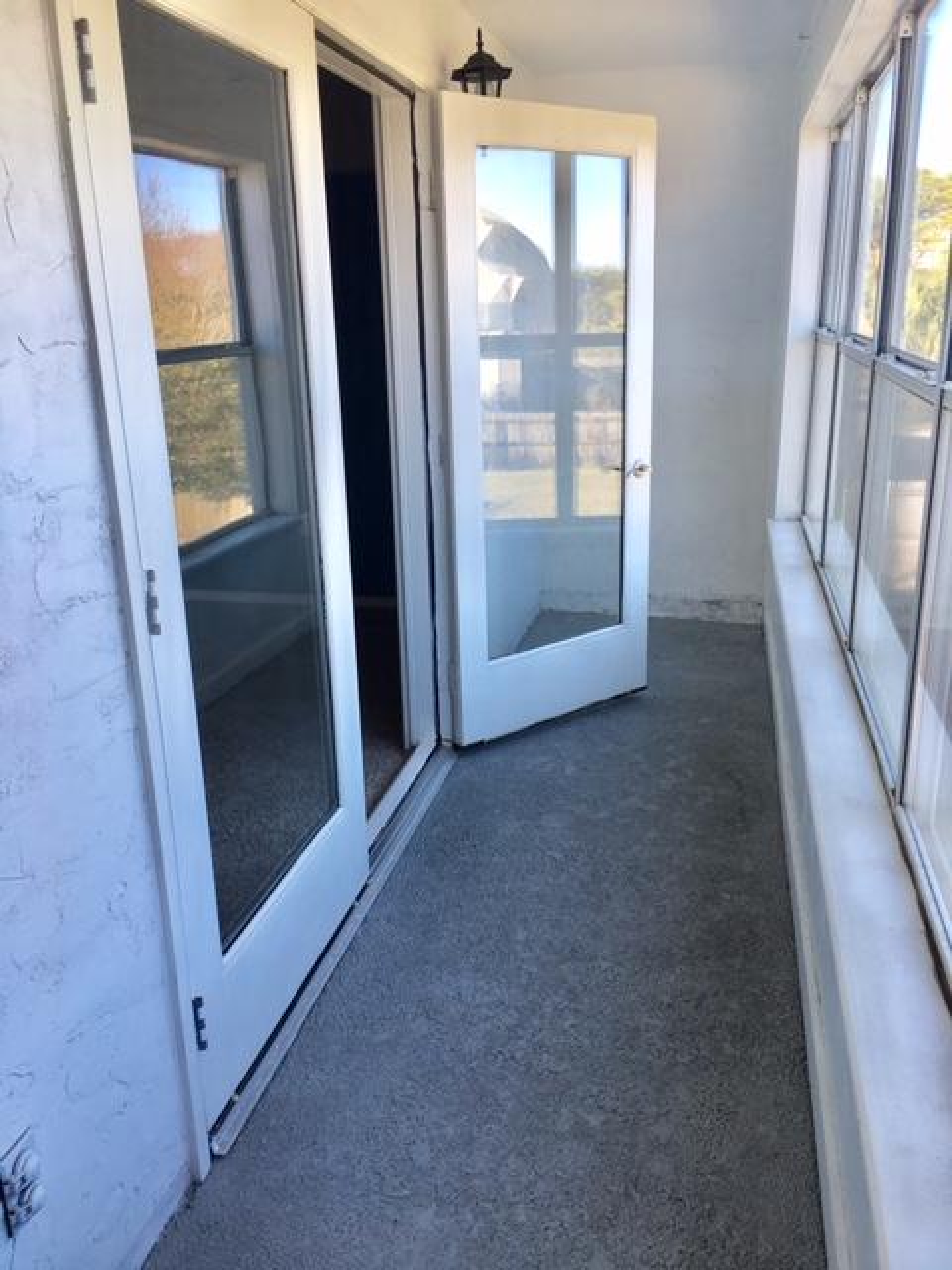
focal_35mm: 29
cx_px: 476
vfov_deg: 61.7
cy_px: 635
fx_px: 1063
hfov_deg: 48.2
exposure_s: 1/120
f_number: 2.2
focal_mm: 4.15
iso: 25
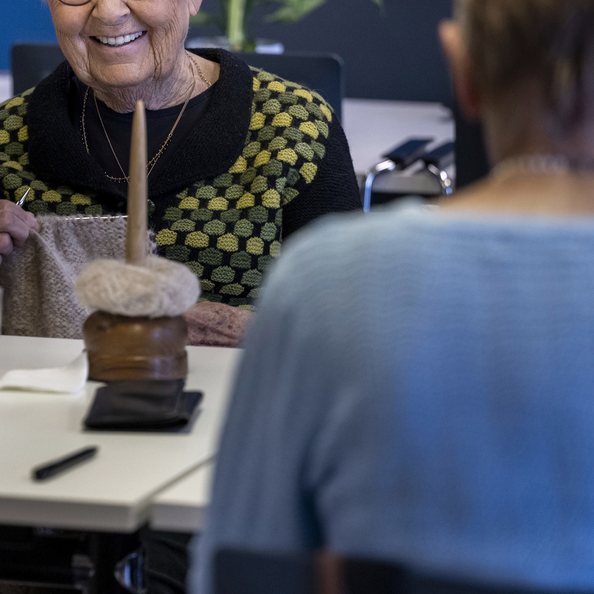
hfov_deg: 7.6
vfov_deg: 7.6
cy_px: 143
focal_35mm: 229
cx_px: -46
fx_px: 4446
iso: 1000
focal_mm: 110
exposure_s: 1/160
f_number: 2.8
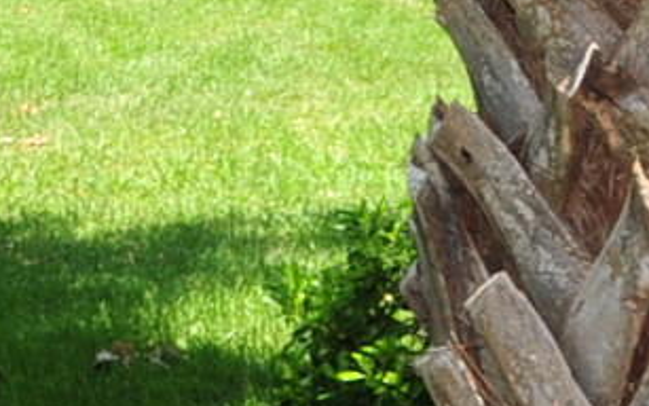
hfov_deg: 10.0
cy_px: -176
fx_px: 3397
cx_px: -734
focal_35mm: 192
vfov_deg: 6.8
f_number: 8
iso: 250
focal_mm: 18
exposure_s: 1/250
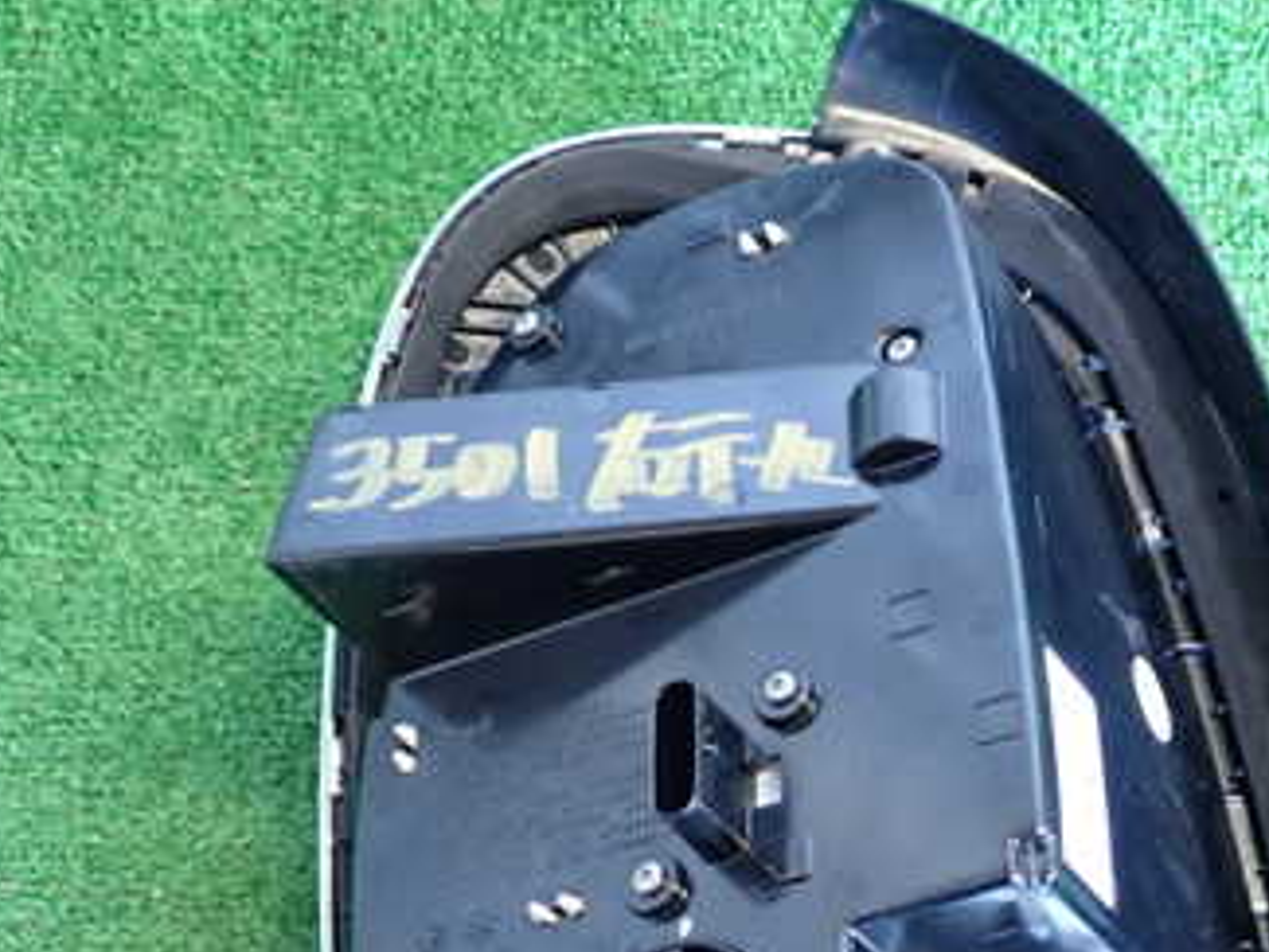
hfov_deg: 32.4
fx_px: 2164
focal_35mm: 59
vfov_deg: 24.4
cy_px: 780
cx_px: 859
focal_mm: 5.79
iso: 500
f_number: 2.4
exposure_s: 1/30
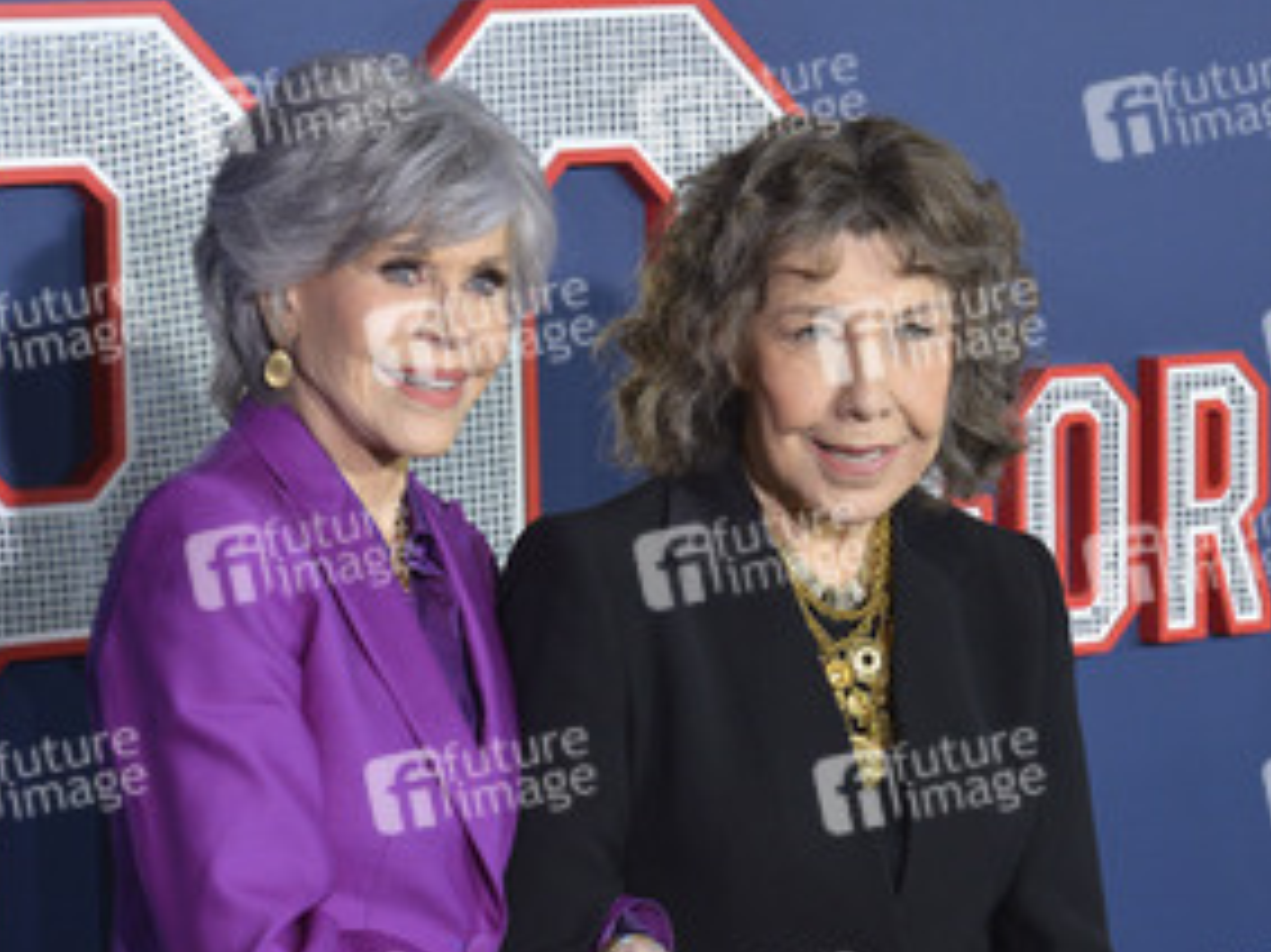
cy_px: 669
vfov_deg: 9.9
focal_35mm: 150
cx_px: 808
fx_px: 5505
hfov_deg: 13.2
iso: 2000
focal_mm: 98
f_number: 6.3
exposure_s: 1/320
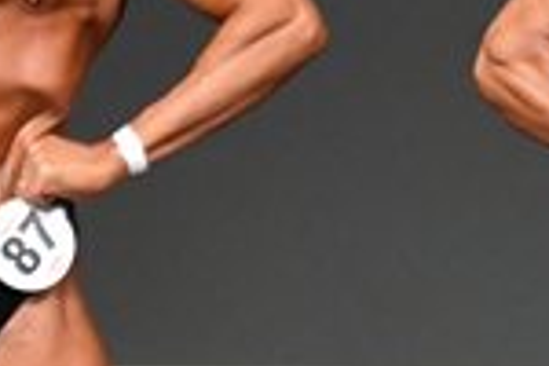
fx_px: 29537
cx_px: 258
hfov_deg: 1.1
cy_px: 285
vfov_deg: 0.7
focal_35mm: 1937
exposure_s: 1/400
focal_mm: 250
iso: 5000
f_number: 5.6
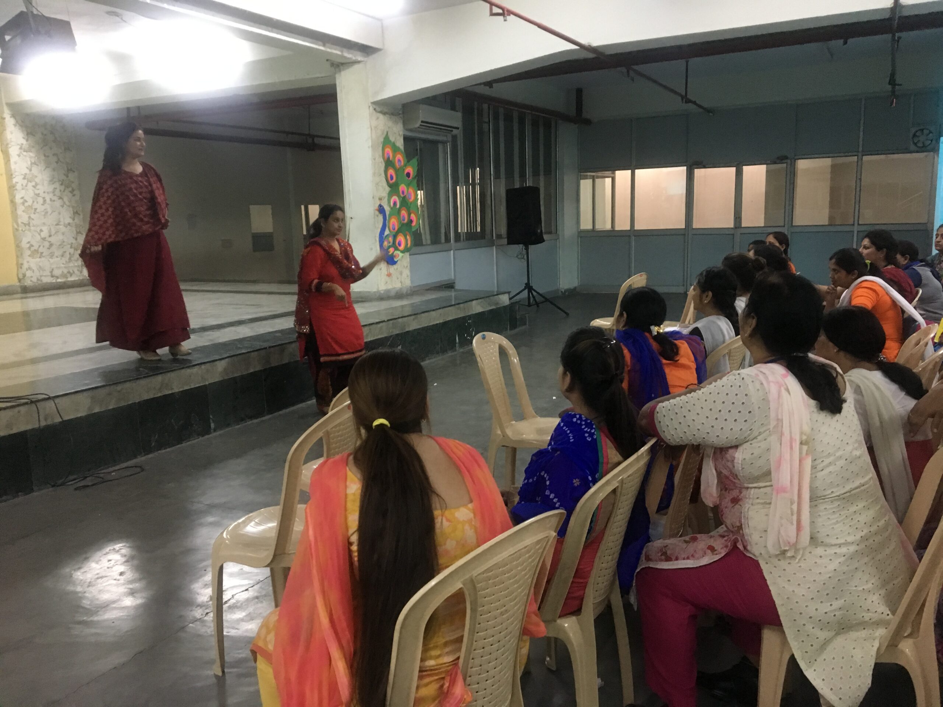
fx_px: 790
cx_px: 472
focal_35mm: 29
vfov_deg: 48.2
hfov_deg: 61.7
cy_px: 354
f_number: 2.2
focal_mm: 4.15
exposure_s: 1/17
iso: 200
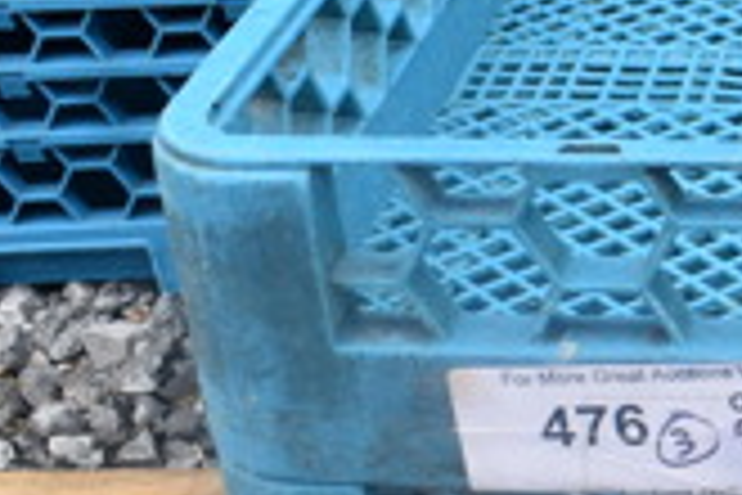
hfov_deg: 18.5
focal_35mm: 100
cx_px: 1057
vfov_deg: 13.6
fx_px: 2061
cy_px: 414
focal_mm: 18
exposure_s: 1/200
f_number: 6.3
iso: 200
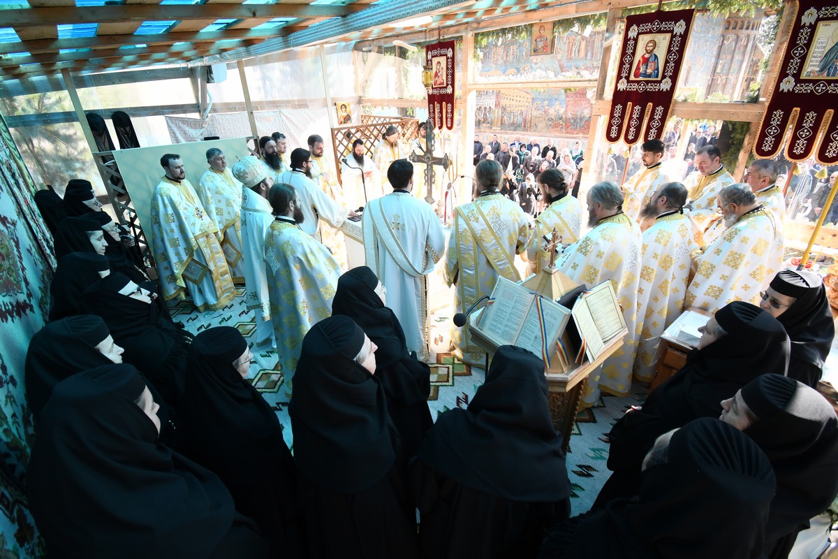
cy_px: 280
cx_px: 419
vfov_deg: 77.3
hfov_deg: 100.4
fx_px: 349
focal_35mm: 15
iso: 640
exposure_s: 1/320
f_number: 4.5
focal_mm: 10
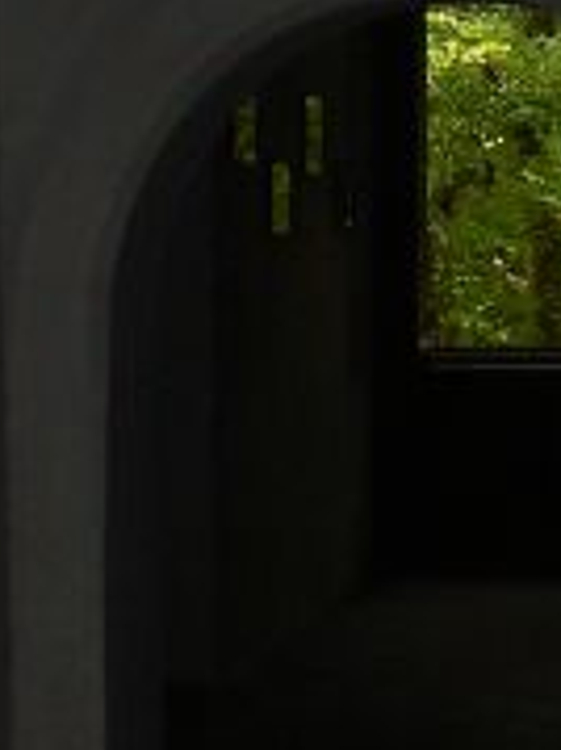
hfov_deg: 11.1
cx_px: 280
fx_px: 2899
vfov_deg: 14.7
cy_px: 350
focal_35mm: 134
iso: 100
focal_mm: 6
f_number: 2.8
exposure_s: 1/125
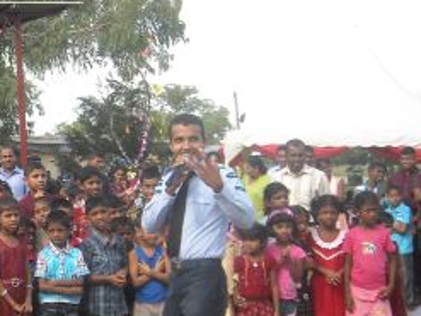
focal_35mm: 85
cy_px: 208
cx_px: -48
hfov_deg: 21.8
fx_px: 1033
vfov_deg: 17.3
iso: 64
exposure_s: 1/296
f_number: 2.8
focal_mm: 5.7
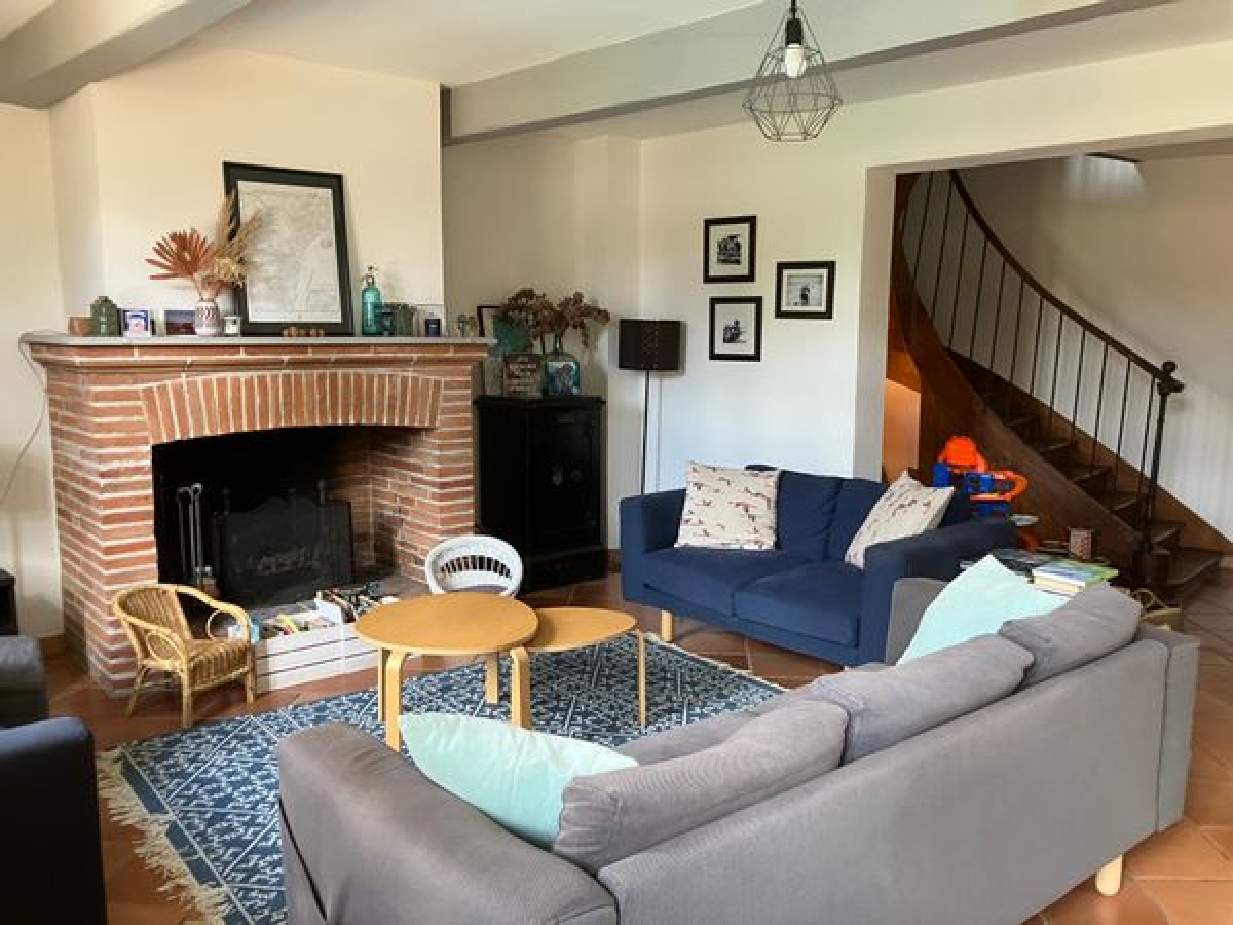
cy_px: 462
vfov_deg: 49.7
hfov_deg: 63.4
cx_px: 616
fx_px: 997
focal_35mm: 28
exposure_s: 1/60
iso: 160
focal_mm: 3.99
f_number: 1.8
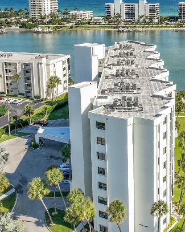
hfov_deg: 24.9
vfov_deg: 31.6
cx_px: 171
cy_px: 67
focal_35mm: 59
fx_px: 404
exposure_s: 1/2500
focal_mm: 12.29
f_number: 2.8
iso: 110
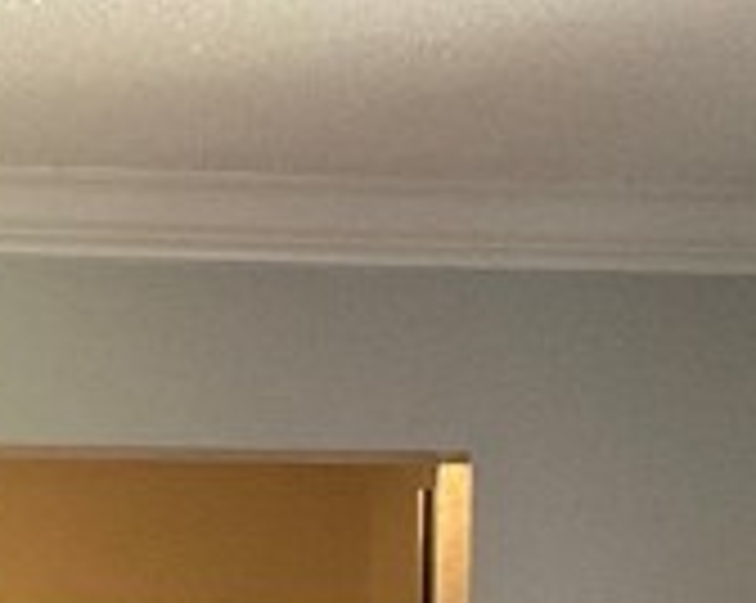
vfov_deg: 8.0
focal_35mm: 173
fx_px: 3866
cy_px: 1647
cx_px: 4
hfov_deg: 11.1
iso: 200
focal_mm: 3
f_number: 1.8
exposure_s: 1/60
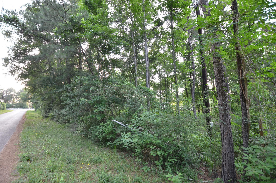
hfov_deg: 100.5
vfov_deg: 77.1
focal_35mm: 15
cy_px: 92
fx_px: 115
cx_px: 138
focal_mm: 10
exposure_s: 1/60
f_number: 4
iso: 500
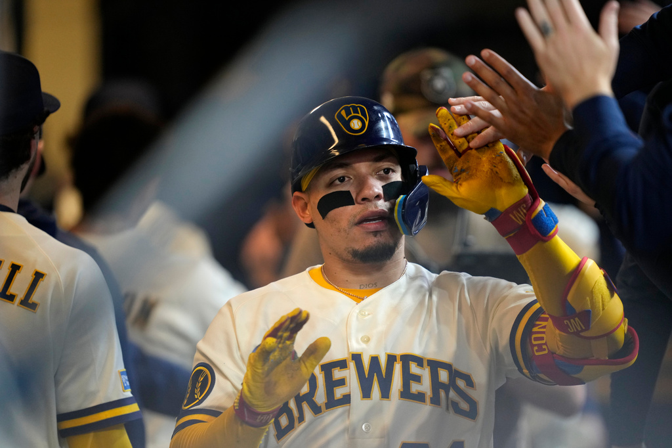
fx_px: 7464
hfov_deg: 5.2
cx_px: 336
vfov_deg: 3.4
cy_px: 224
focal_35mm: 400
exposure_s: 1/1000
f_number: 2.8
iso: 2500
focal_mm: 400
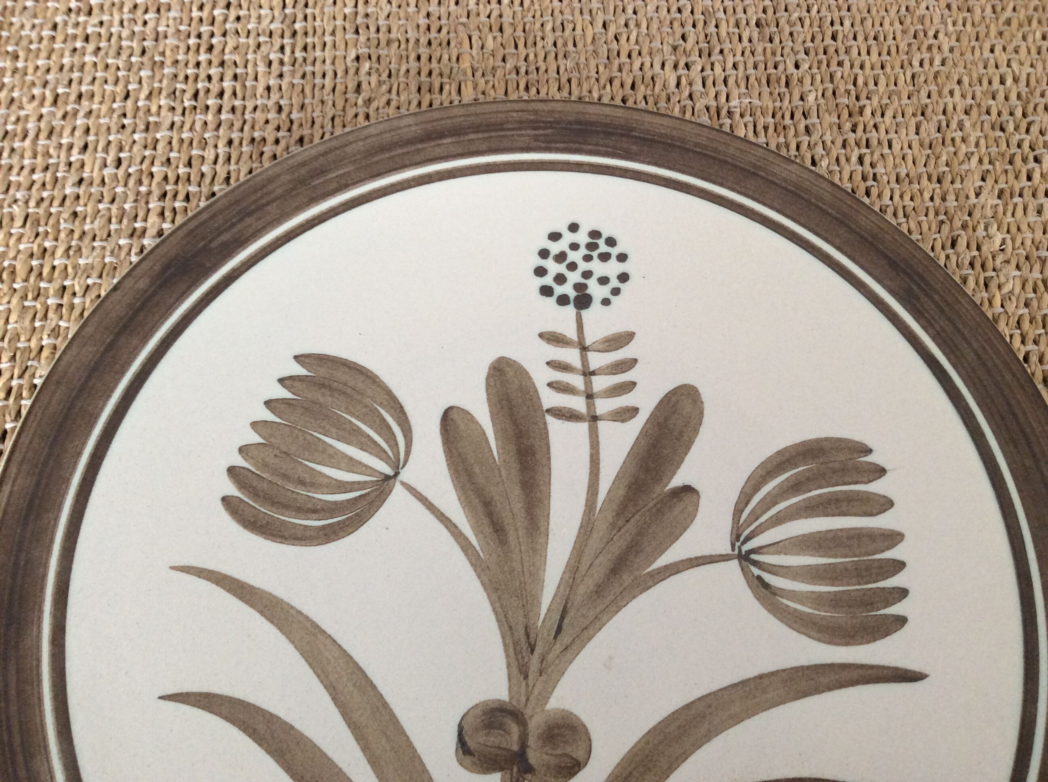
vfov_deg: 44.1
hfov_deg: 56.9
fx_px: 967
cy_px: 391
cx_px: 524
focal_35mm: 32
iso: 80
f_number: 2.4
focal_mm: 3.3
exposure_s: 1/25
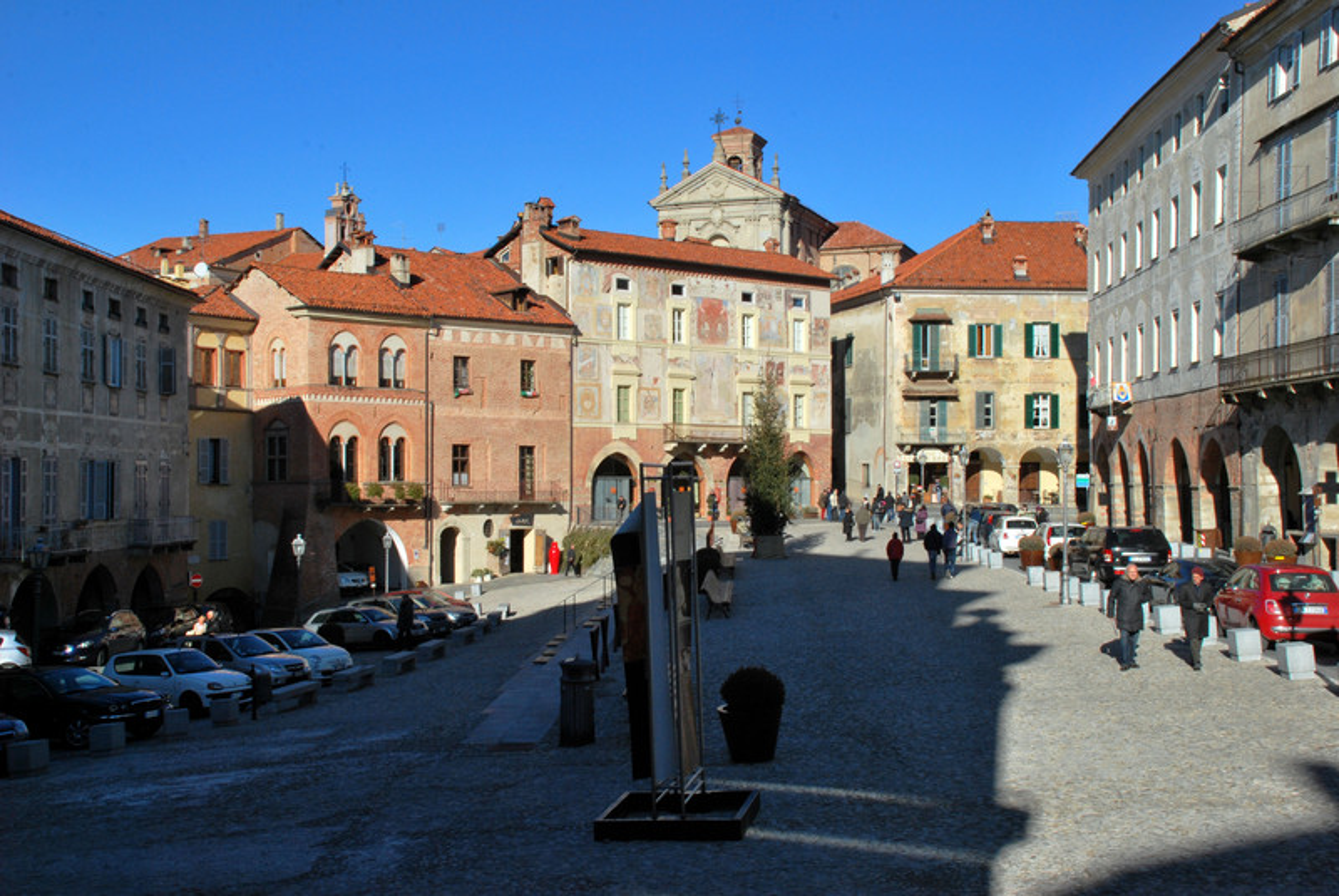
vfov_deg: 32.0
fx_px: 1564
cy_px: 448
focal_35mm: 42
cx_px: 670
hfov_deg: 46.4
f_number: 16
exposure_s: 1/100
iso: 200
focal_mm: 28
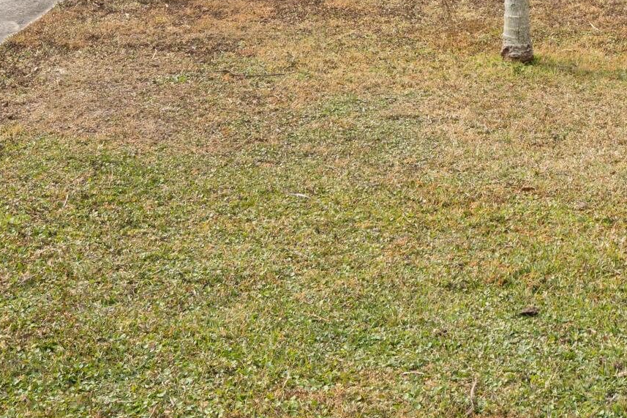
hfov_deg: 20.2
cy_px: -261
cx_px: 624
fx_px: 1706
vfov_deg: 13.0
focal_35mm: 98
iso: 250
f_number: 9
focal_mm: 28
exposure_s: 1/125
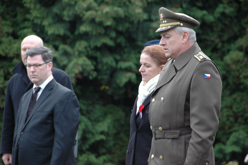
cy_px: 82
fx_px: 2066
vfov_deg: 4.6
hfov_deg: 6.9
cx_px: 124
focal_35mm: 300
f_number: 5.6
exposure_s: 1/100
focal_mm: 200
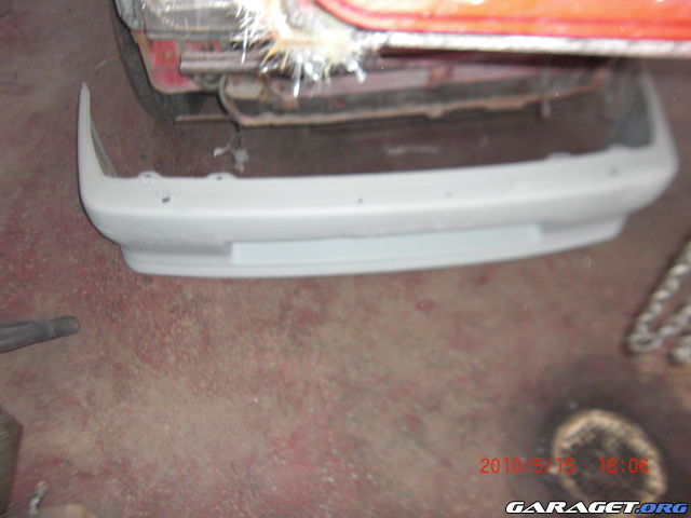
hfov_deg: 63.4
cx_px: 346
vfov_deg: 49.7
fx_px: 559
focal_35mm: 28
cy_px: 259
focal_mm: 4.9
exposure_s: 1/60
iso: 200
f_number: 2.6
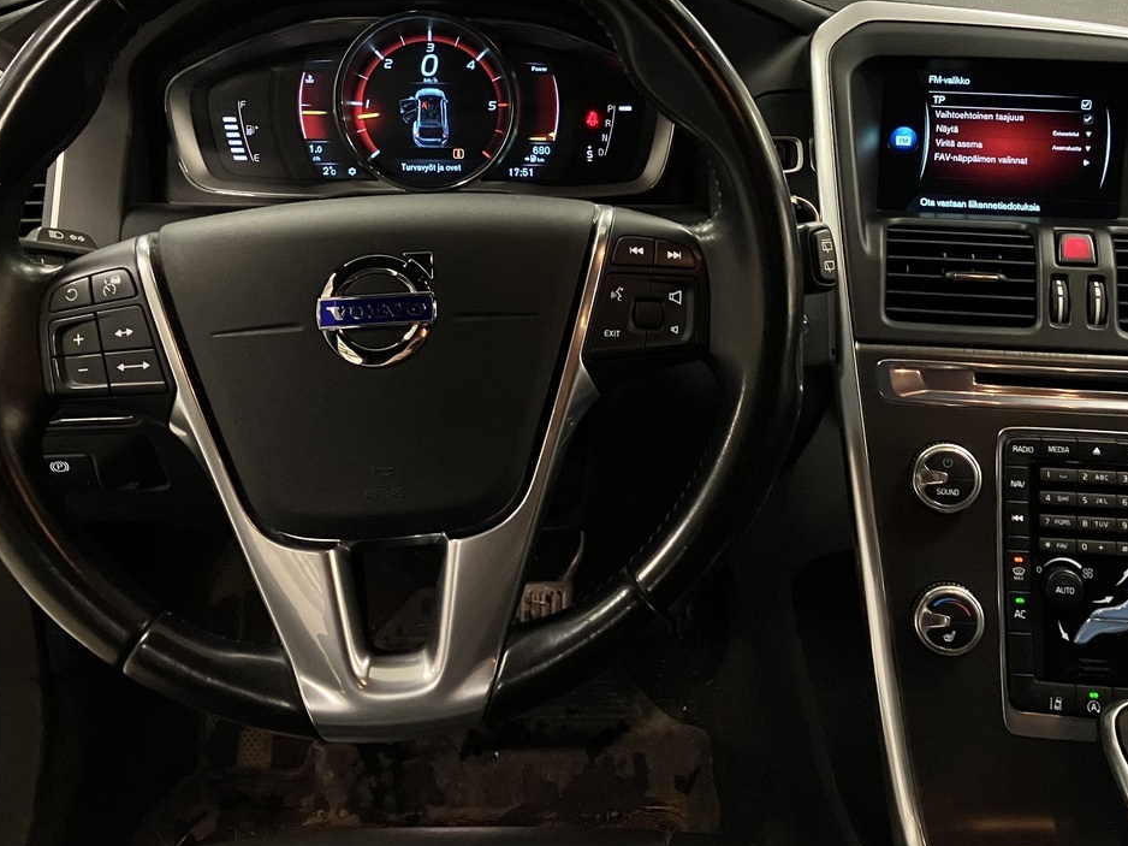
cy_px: 239
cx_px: 655
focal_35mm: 43
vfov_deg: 33.1
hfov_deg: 43.7
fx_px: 1401
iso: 160
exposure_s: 1/50
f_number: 1.8
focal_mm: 3.99
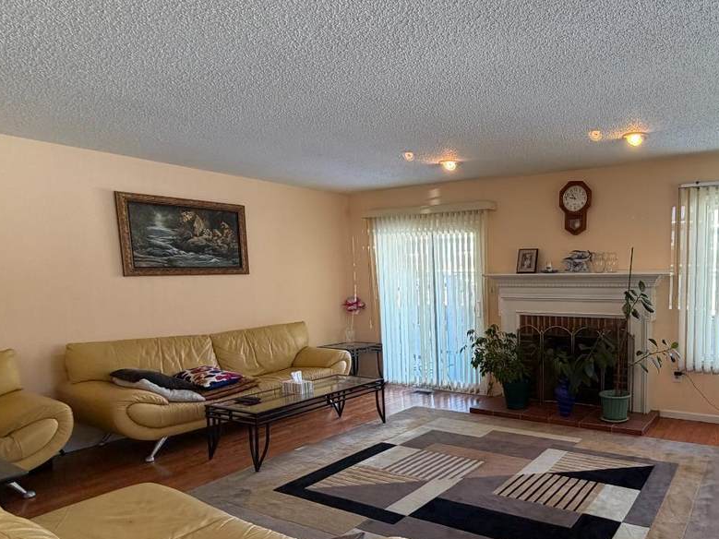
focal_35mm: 23
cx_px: 553
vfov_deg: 58.4
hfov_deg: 68.4
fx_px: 478
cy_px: 324
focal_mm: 2.22
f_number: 2.2
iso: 160
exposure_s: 1/120
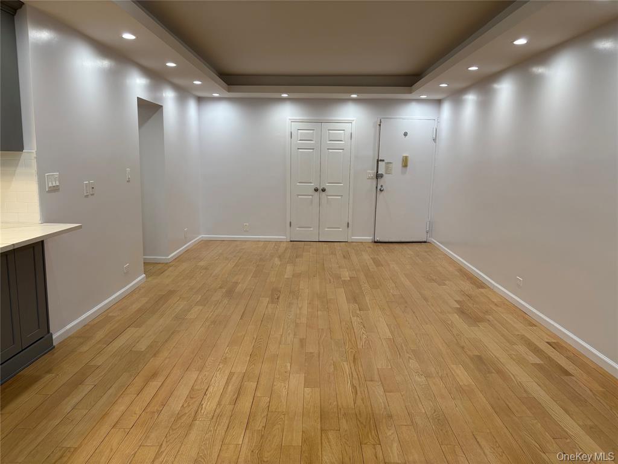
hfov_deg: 67.3
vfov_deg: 53.1
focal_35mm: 26
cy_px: 232
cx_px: 309
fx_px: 464
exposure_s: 1/121
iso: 80
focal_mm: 5.96
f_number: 1.6
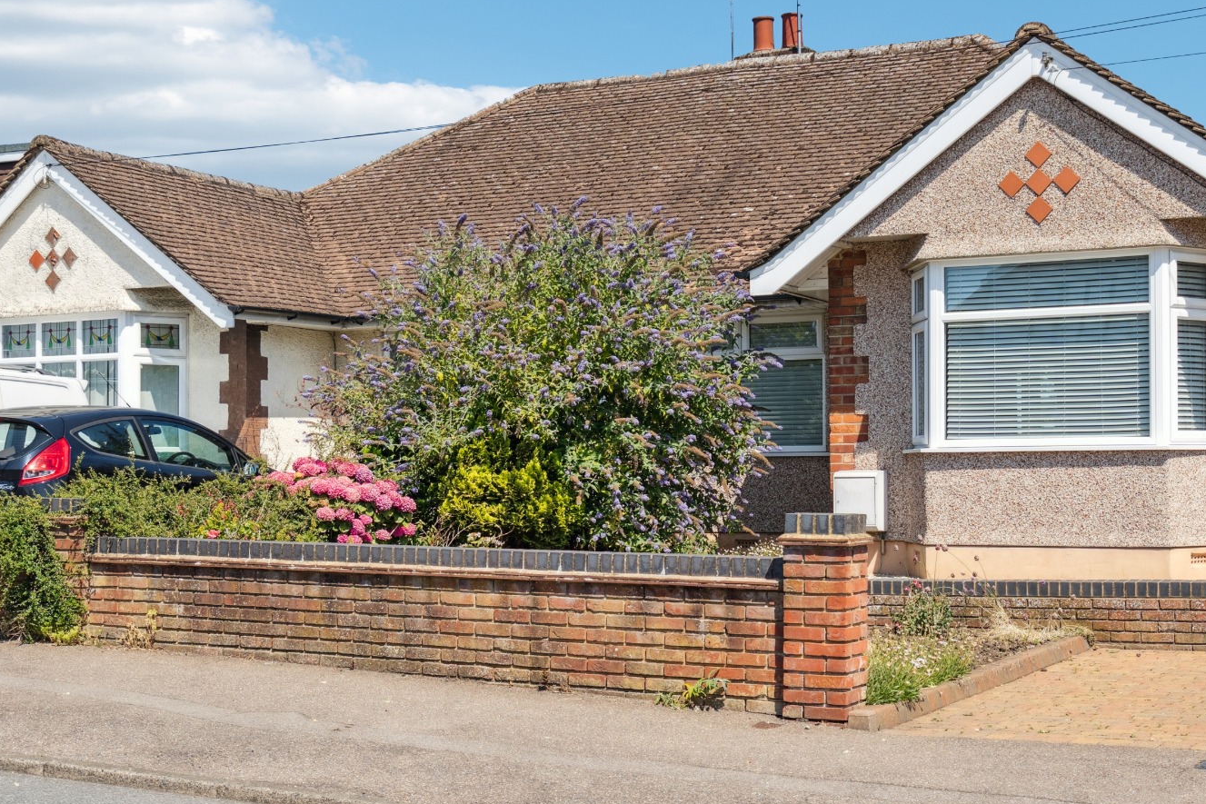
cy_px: 441
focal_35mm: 54
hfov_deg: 36.9
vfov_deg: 25.1
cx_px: 608
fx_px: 1809
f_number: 5.6
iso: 640
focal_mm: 35
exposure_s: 1/1600
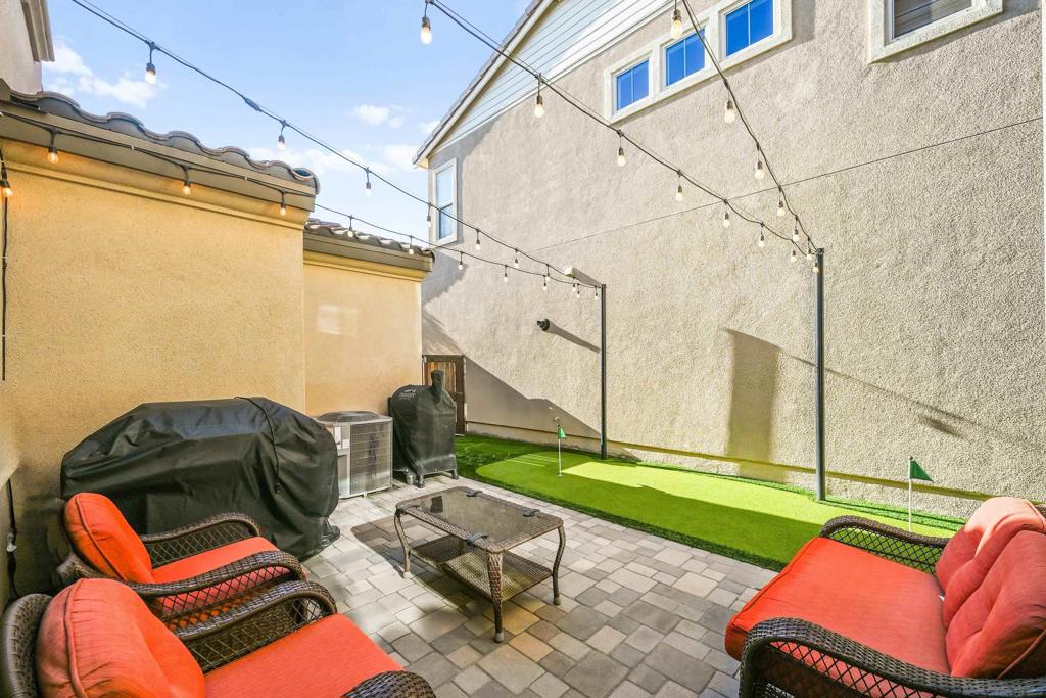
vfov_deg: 81.2
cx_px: 523
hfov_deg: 104.2
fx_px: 407
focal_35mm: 14
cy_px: 349
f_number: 7.1
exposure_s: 1/400
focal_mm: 14
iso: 200
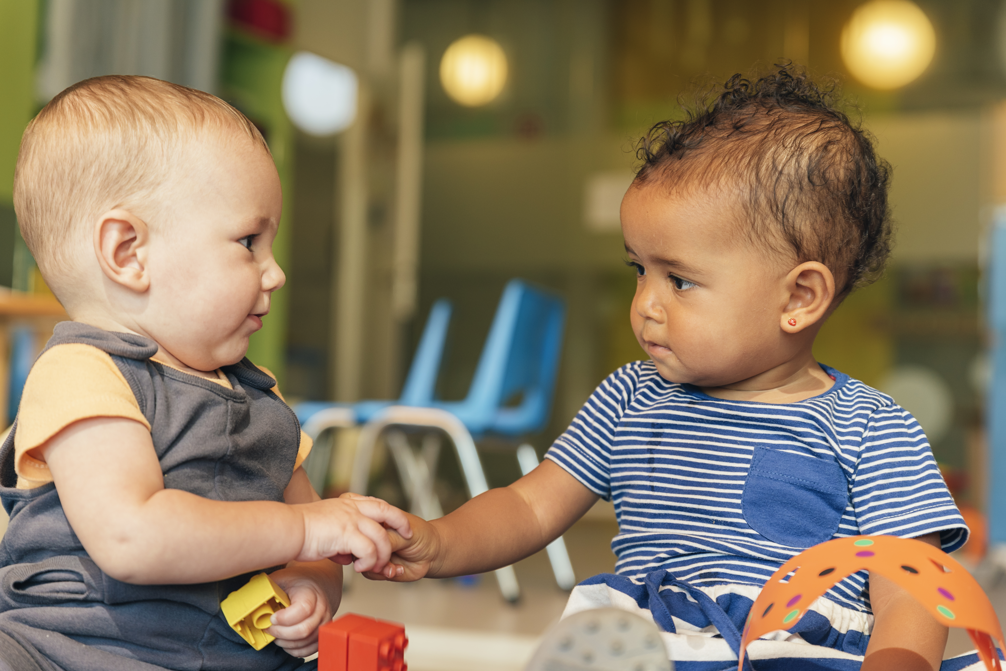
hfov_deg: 28.8
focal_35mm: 70
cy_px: 336
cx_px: 503
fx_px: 1957
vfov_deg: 19.5
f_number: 3.5
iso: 320
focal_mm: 70
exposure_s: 1/250
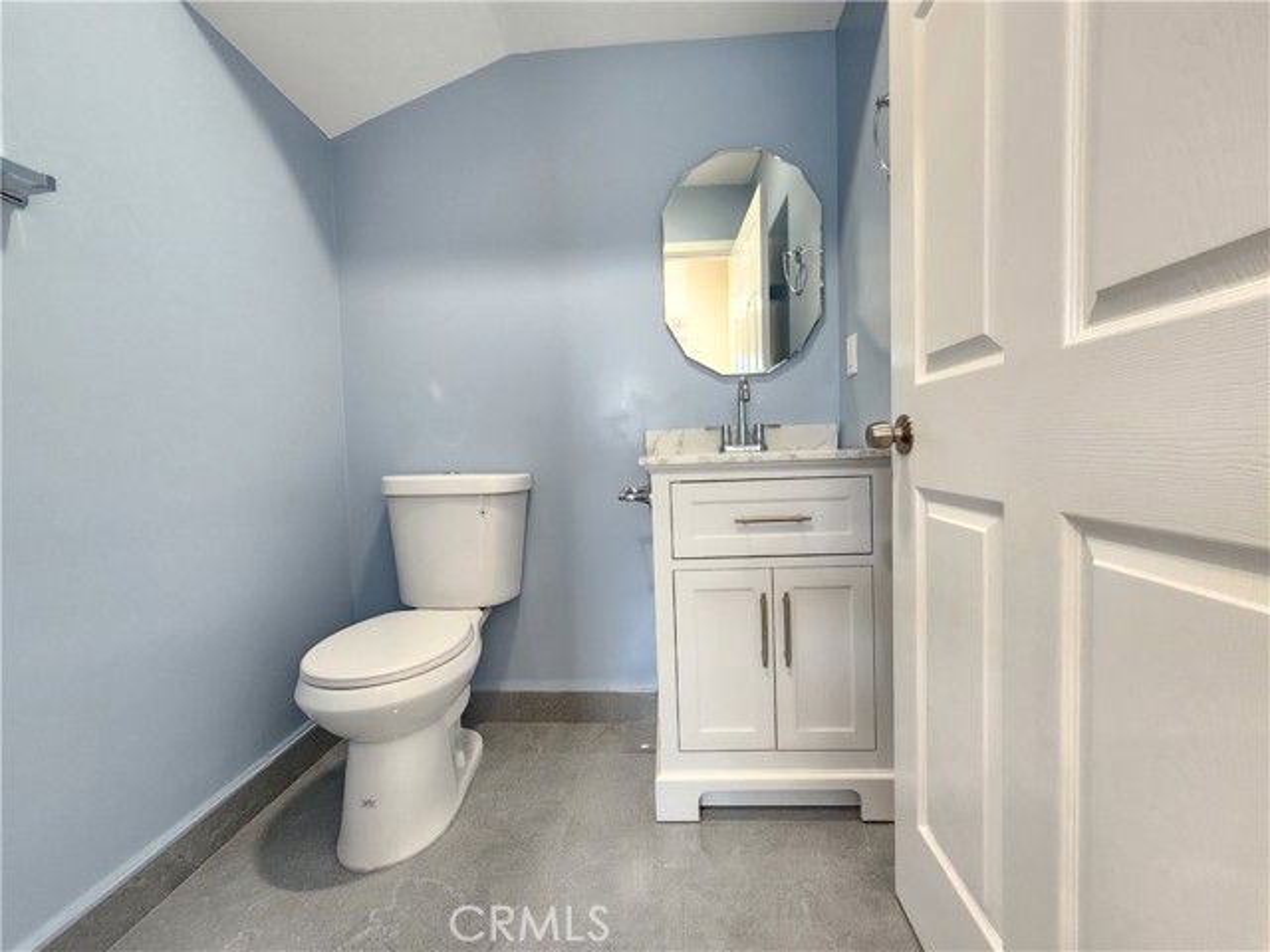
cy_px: 476
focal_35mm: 13
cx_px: 635
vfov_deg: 89.9
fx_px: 477
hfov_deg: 106.2
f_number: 2.2
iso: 400
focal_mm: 2.2
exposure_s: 1/60
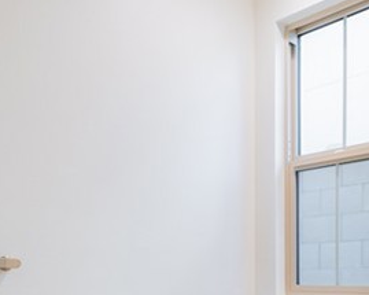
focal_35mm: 50
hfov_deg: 35.4
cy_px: 281
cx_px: 325
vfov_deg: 28.7
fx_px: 546
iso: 400
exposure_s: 1/250
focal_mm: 14
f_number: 3.2
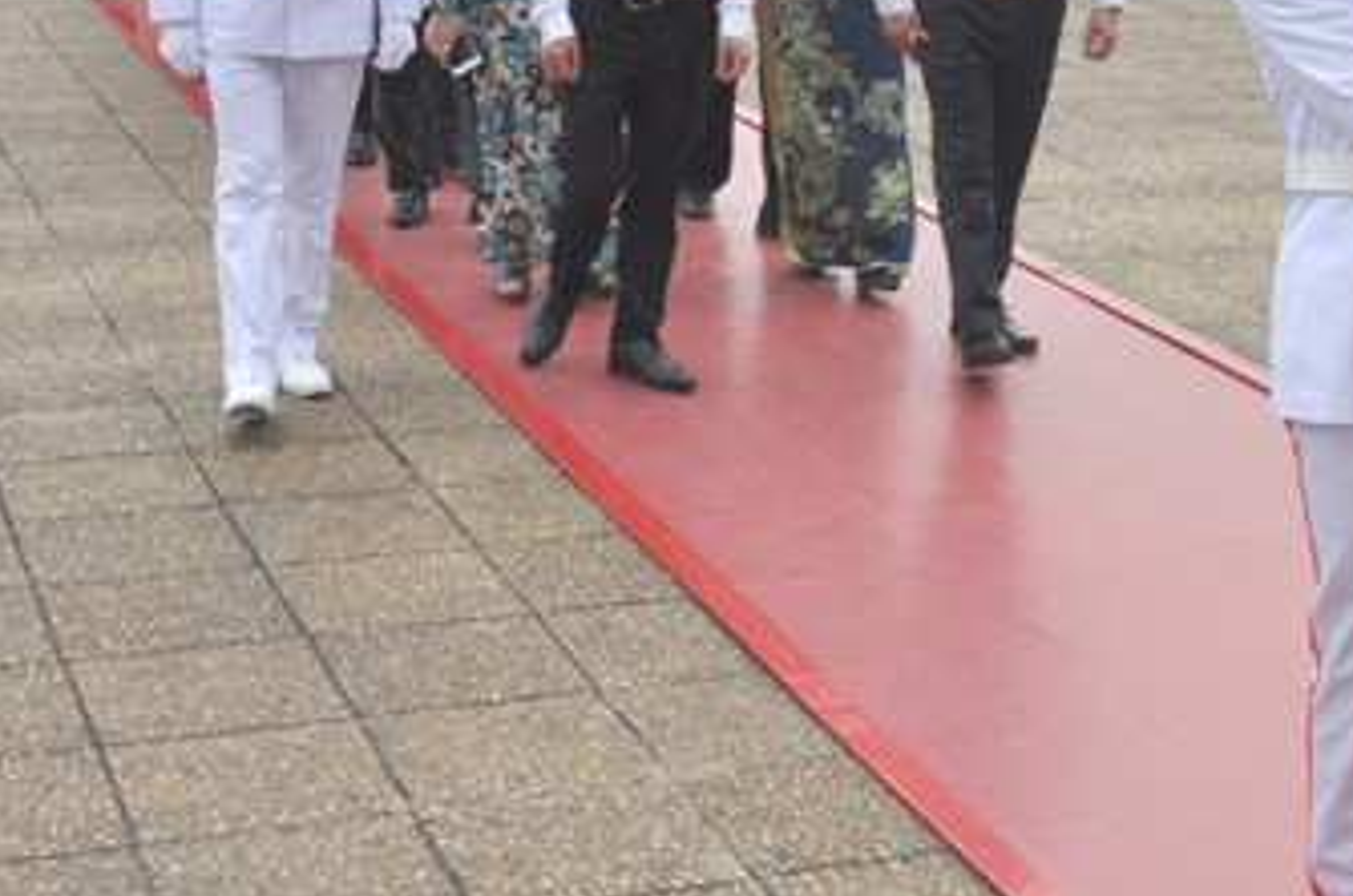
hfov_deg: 26.1
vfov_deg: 17.9
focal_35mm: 75
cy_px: 172
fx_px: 2821
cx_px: 1220
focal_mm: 21
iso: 400
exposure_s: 1/80
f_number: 5.6
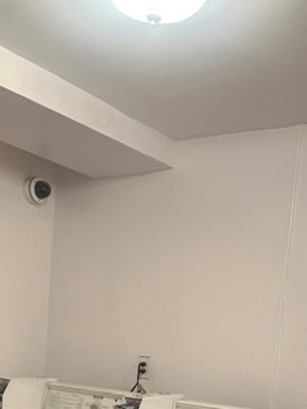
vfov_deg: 34.4
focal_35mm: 51
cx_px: 122
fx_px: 603
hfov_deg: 28.5
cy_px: 399
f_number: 1.78
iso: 200
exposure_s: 1/120
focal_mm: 6.86
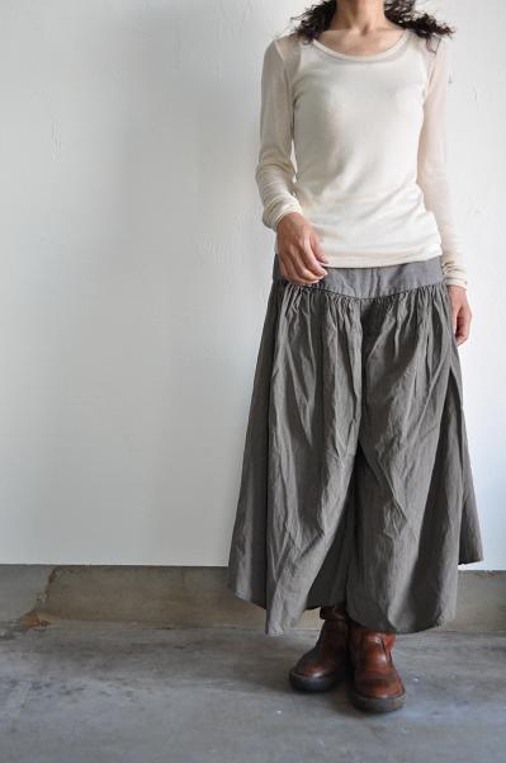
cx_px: 253
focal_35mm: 42
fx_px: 888
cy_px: 382
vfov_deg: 46.5
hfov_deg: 31.8
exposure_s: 1/320
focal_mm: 28
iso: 2000
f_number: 4.5
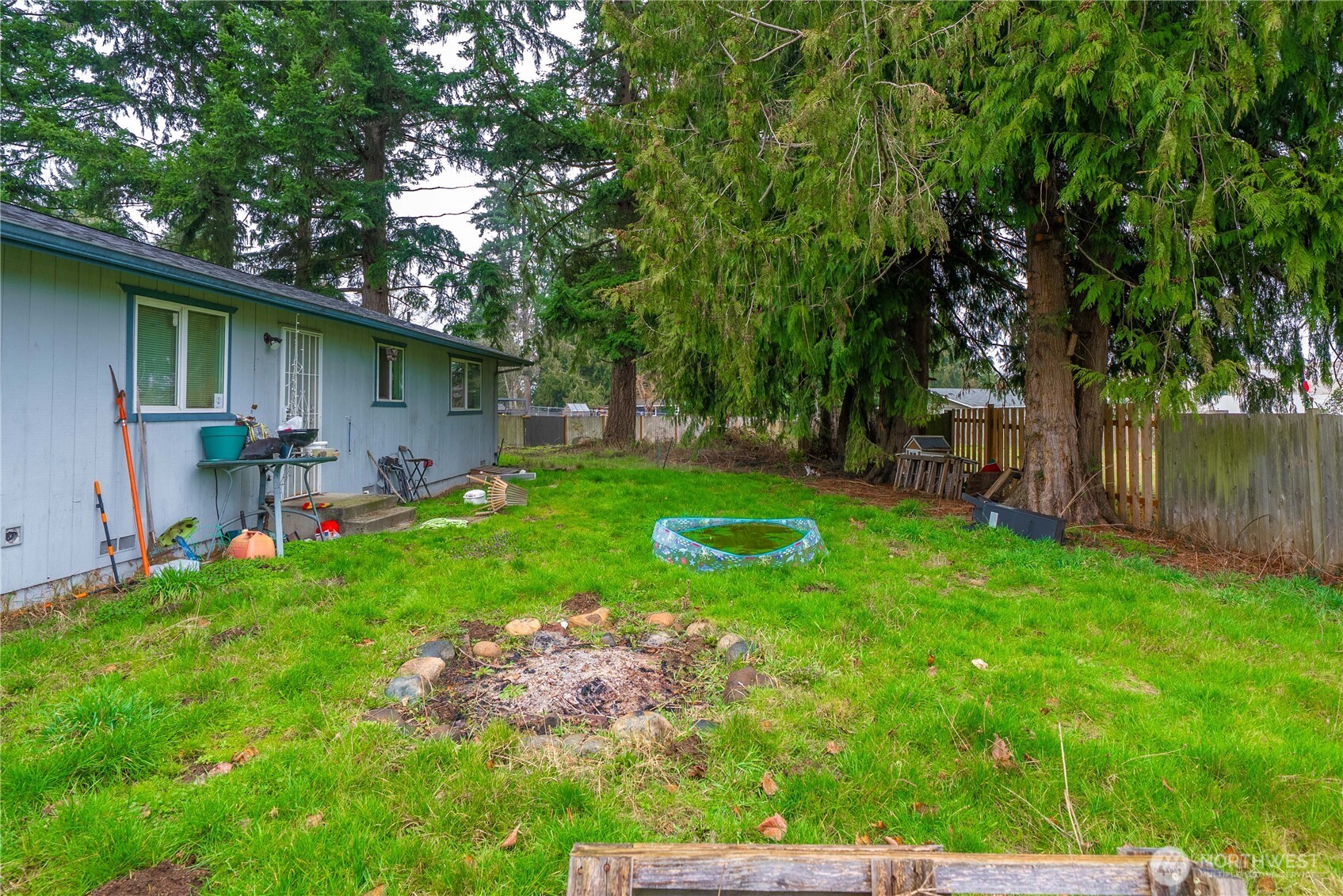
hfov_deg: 90.0
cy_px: 448
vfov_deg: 67.4
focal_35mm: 18
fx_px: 672
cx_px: 672
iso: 320
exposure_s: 1/30
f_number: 7.1
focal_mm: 18
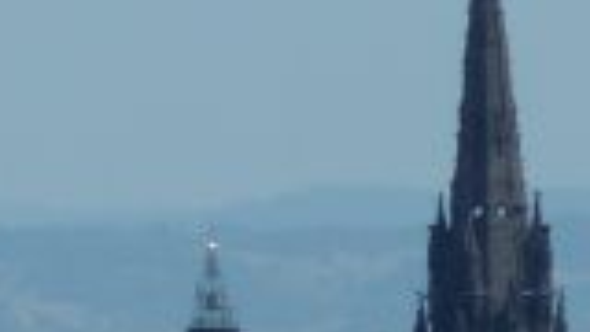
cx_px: 1136
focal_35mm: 1633
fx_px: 25547
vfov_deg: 0.7
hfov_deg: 1.3
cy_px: 384
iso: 80
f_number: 5.6
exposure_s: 1/500
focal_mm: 49.2
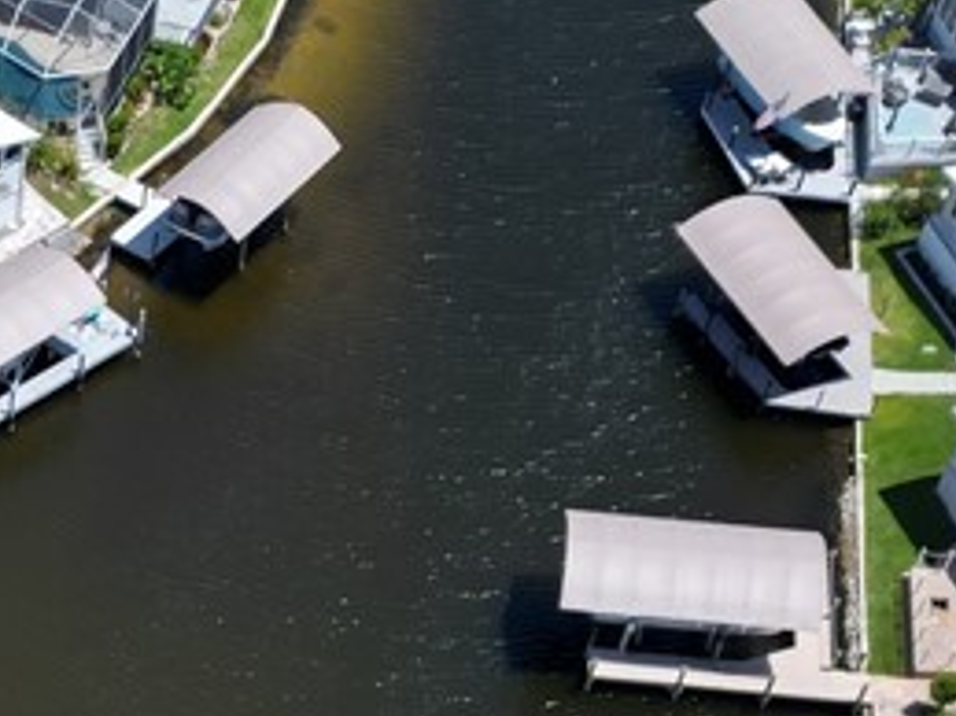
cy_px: 1366
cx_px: -185
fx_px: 2622
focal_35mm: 95
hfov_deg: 19.5
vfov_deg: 13.6
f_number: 1.7
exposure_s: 1/4000
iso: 110
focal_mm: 6.72
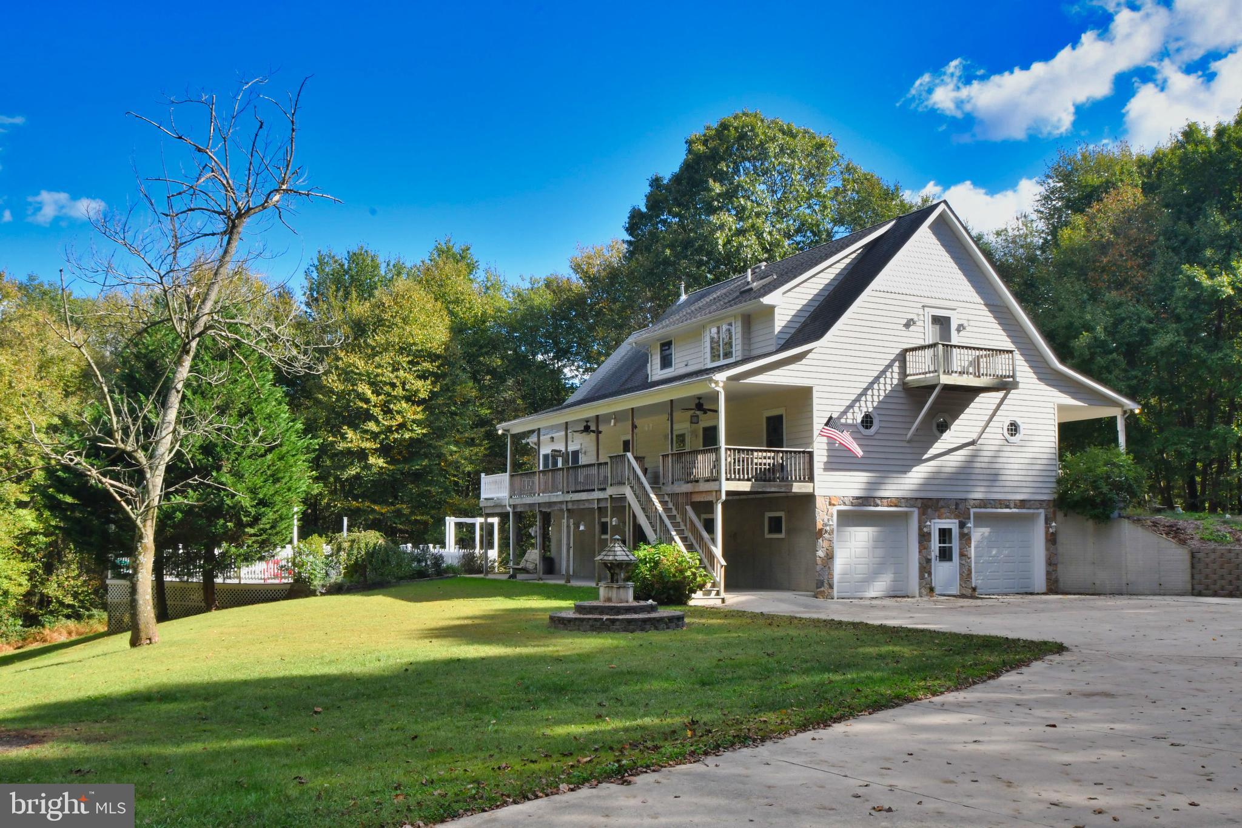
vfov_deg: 36.9
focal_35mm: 36
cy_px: 414
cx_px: 621
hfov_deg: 53.1
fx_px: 1242
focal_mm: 24
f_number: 22
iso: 400
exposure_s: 1/100
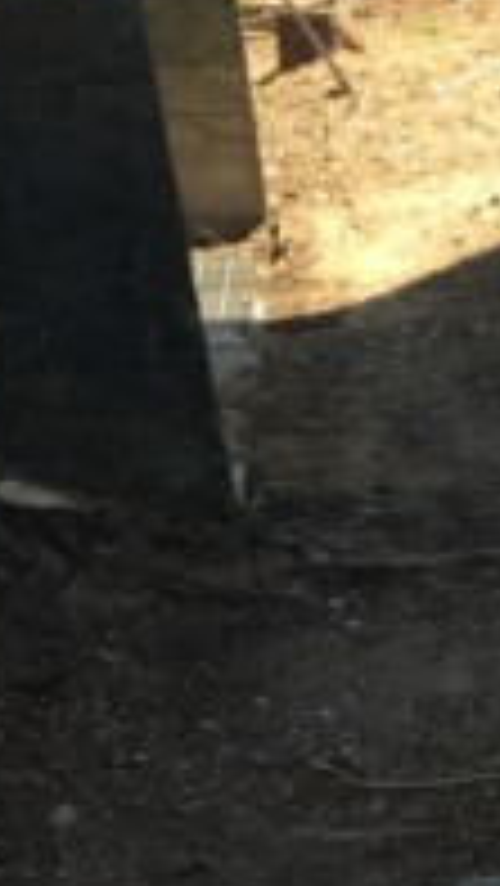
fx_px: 3013
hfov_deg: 9.5
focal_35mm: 128
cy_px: 715
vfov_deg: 16.6
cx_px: 365
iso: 25
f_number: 2.2
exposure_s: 1/343
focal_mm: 4.15
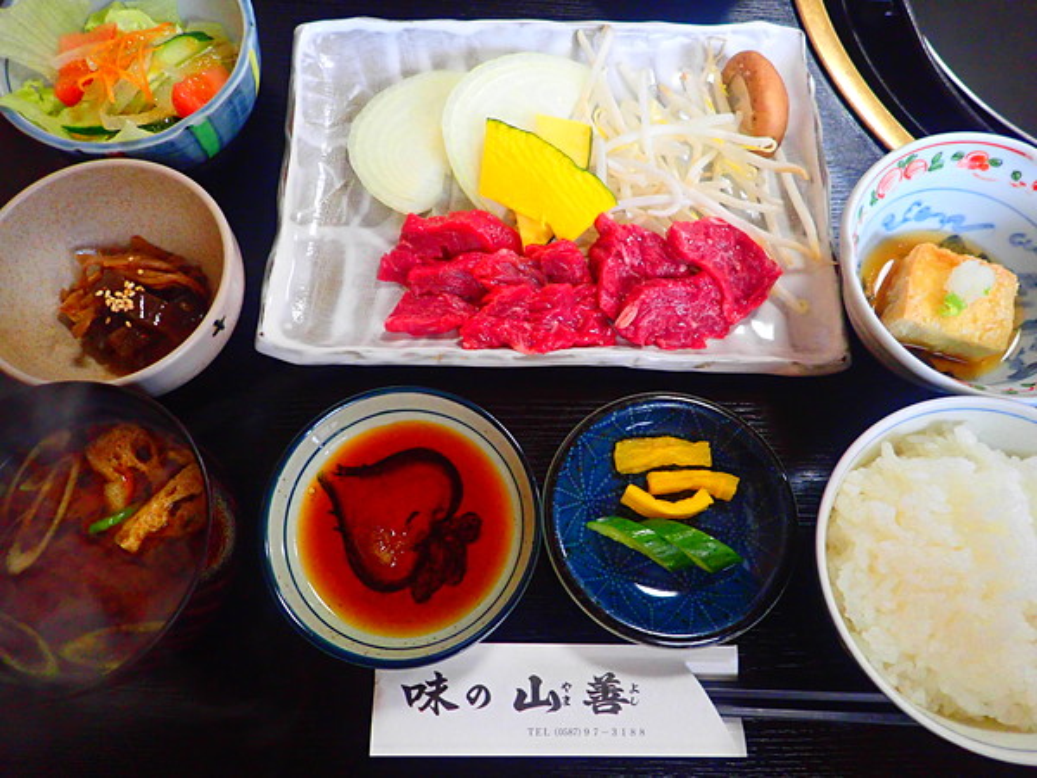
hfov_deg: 69.4
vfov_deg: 54.9
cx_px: 518
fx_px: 749
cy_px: 389
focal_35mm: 25
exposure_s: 1/30
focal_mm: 4.5
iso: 800
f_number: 2
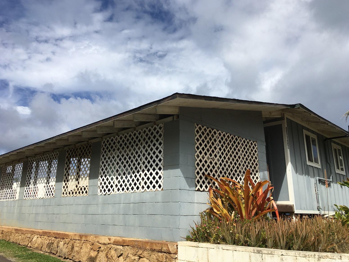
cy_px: 128
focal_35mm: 30
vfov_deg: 46.8
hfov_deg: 60.0
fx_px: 302
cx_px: 176
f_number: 2.2
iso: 25
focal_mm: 4.15
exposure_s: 1/2959
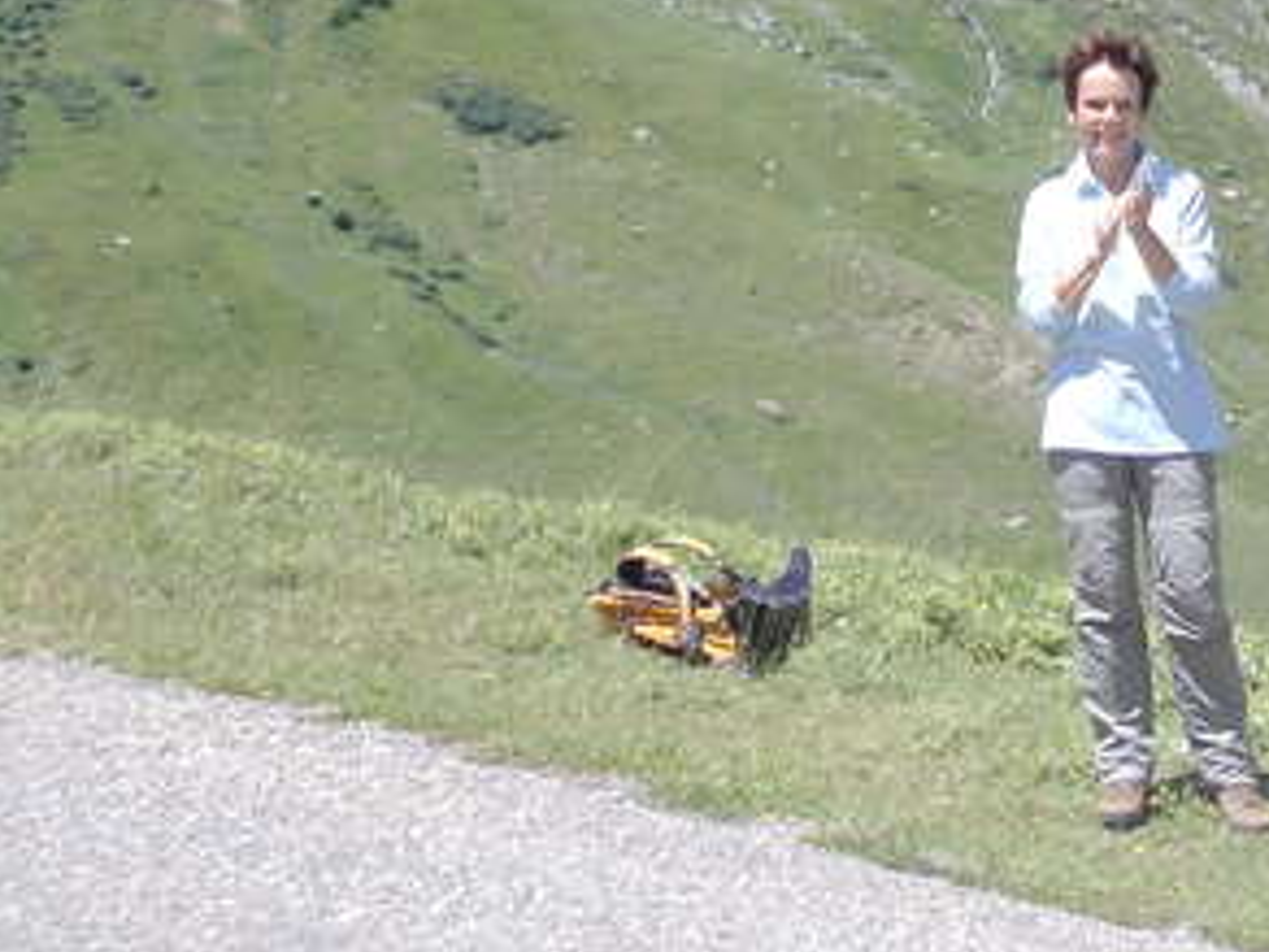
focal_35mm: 78
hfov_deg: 24.3
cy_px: 196
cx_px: 1156
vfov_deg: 18.7
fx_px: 2859
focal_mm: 5.3
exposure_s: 1/250
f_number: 6.2
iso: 80
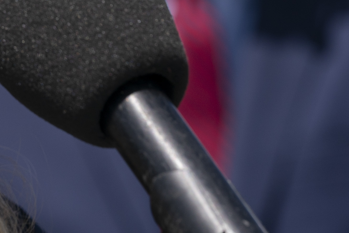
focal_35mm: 697
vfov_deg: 2.0
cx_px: -303
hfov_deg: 2.9
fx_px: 6758
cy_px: -115
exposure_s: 1/800
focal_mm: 170
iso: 250
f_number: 8
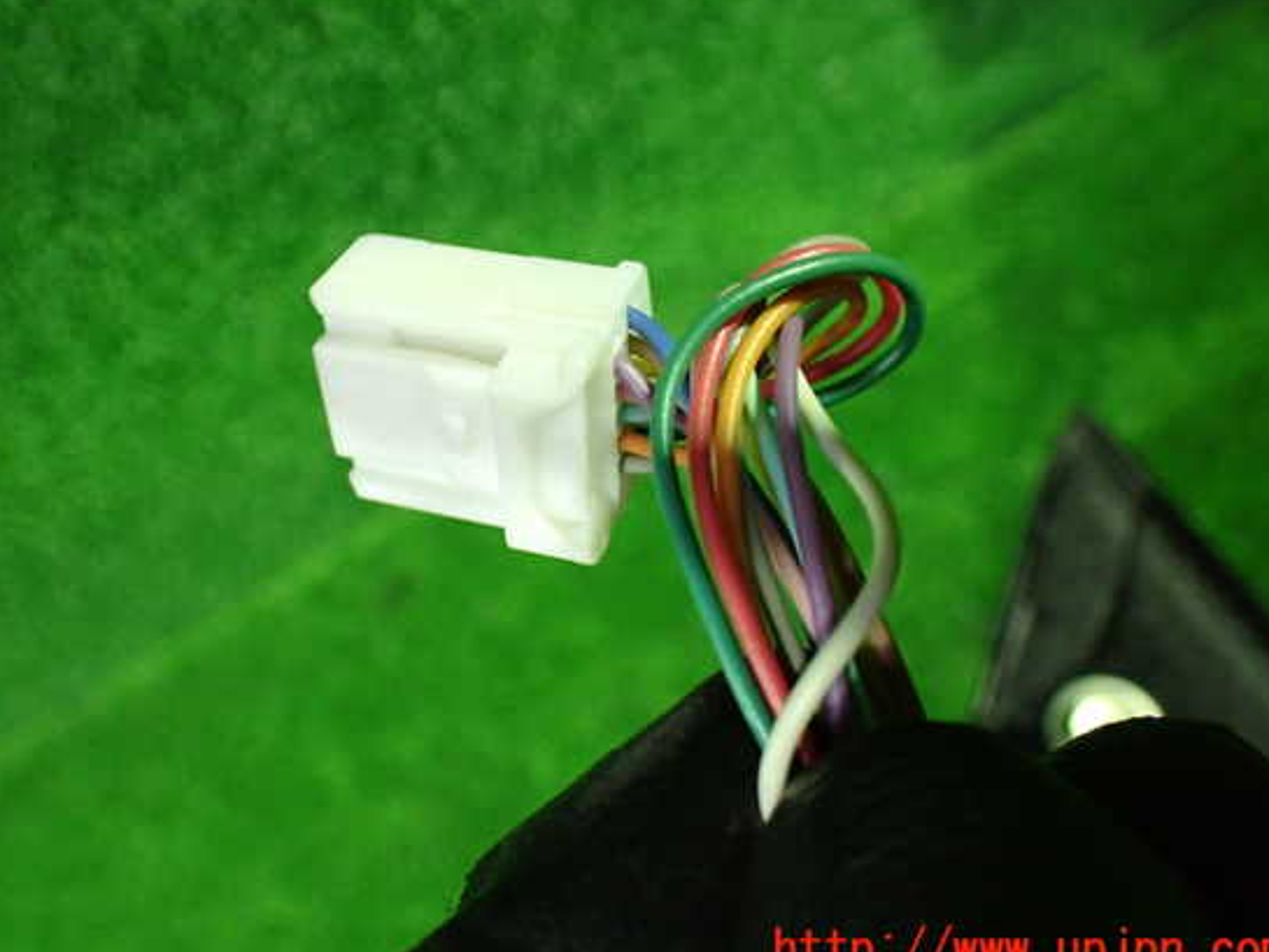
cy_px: 456
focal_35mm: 33
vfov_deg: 43.0
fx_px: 1210
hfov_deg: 55.3
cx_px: 601
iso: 800
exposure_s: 1/40
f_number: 2.3
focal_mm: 5.4
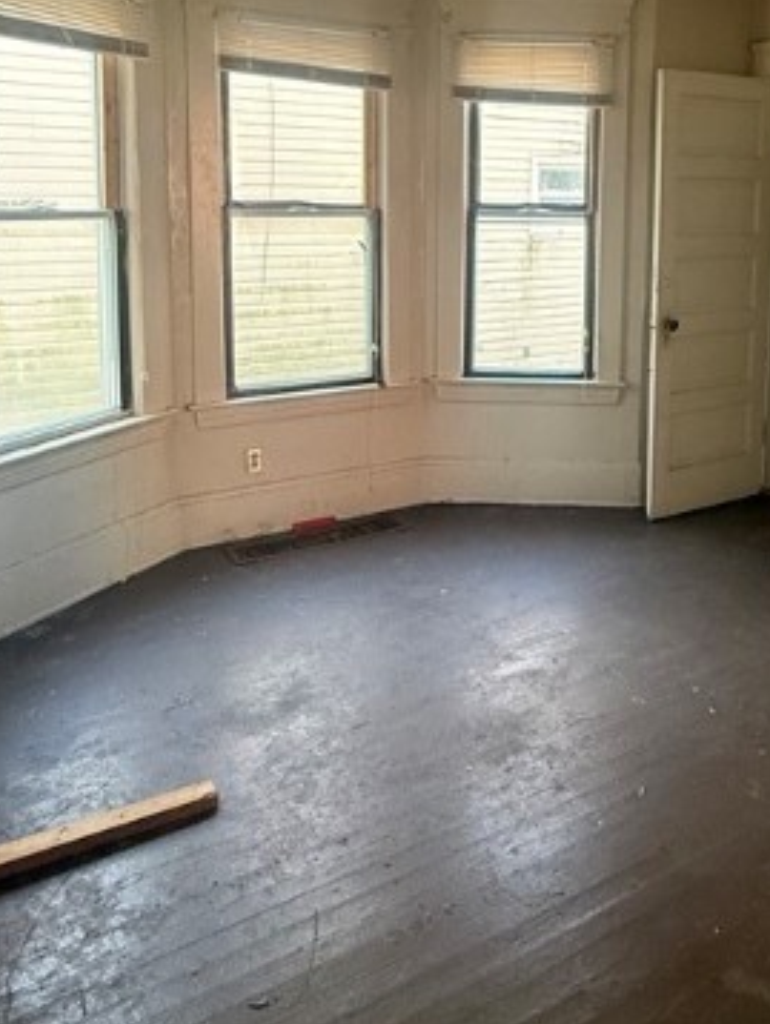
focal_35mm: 30
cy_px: 297
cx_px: 532
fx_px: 889
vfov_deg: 57.8
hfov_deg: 45.9
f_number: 2.2
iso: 320
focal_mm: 2.22
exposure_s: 1/70
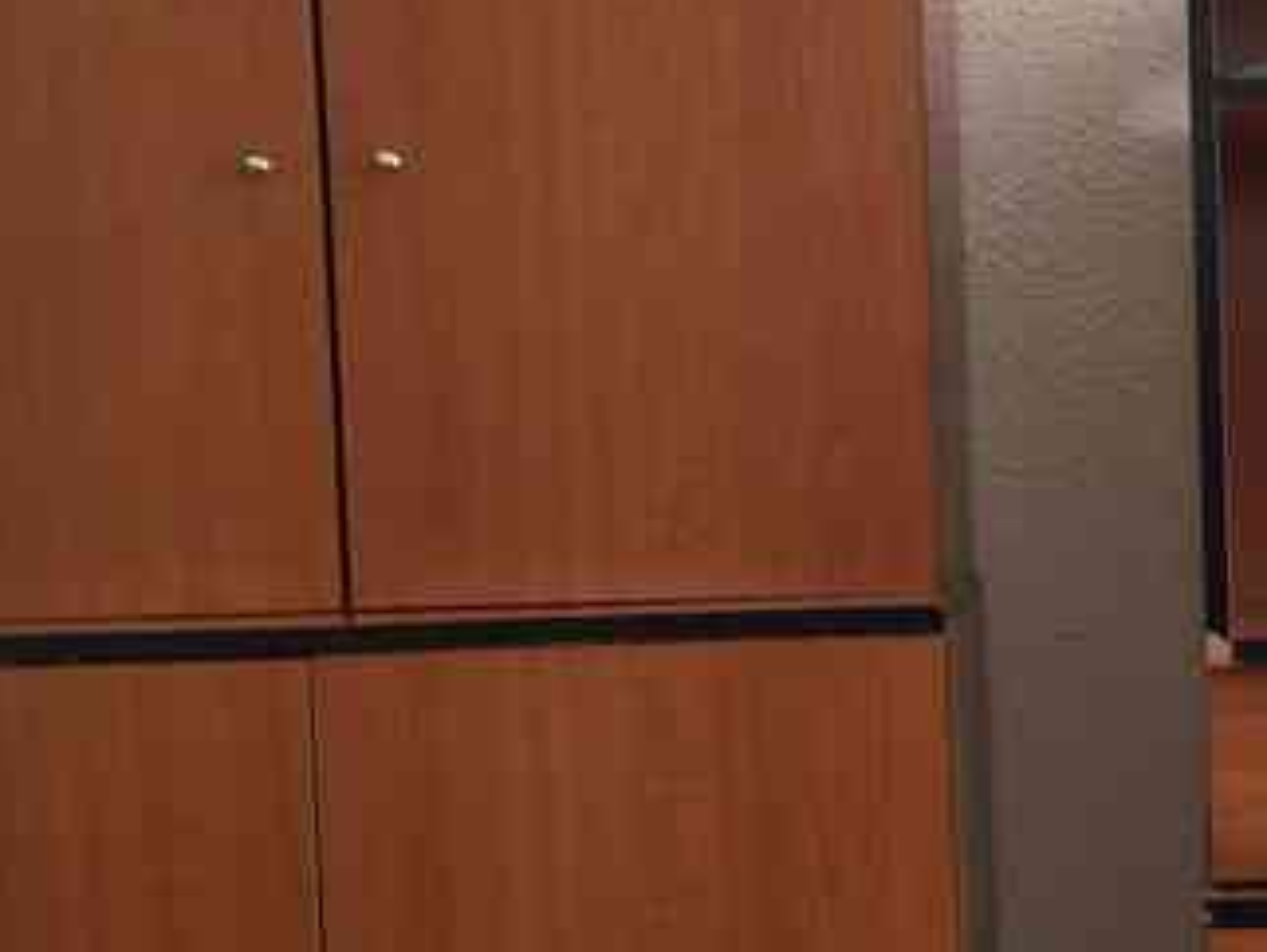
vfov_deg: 20.4
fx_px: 2637
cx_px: 1117
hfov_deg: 26.2
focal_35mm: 72
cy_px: 598
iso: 80
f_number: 2.2
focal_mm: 4.15
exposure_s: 1/33
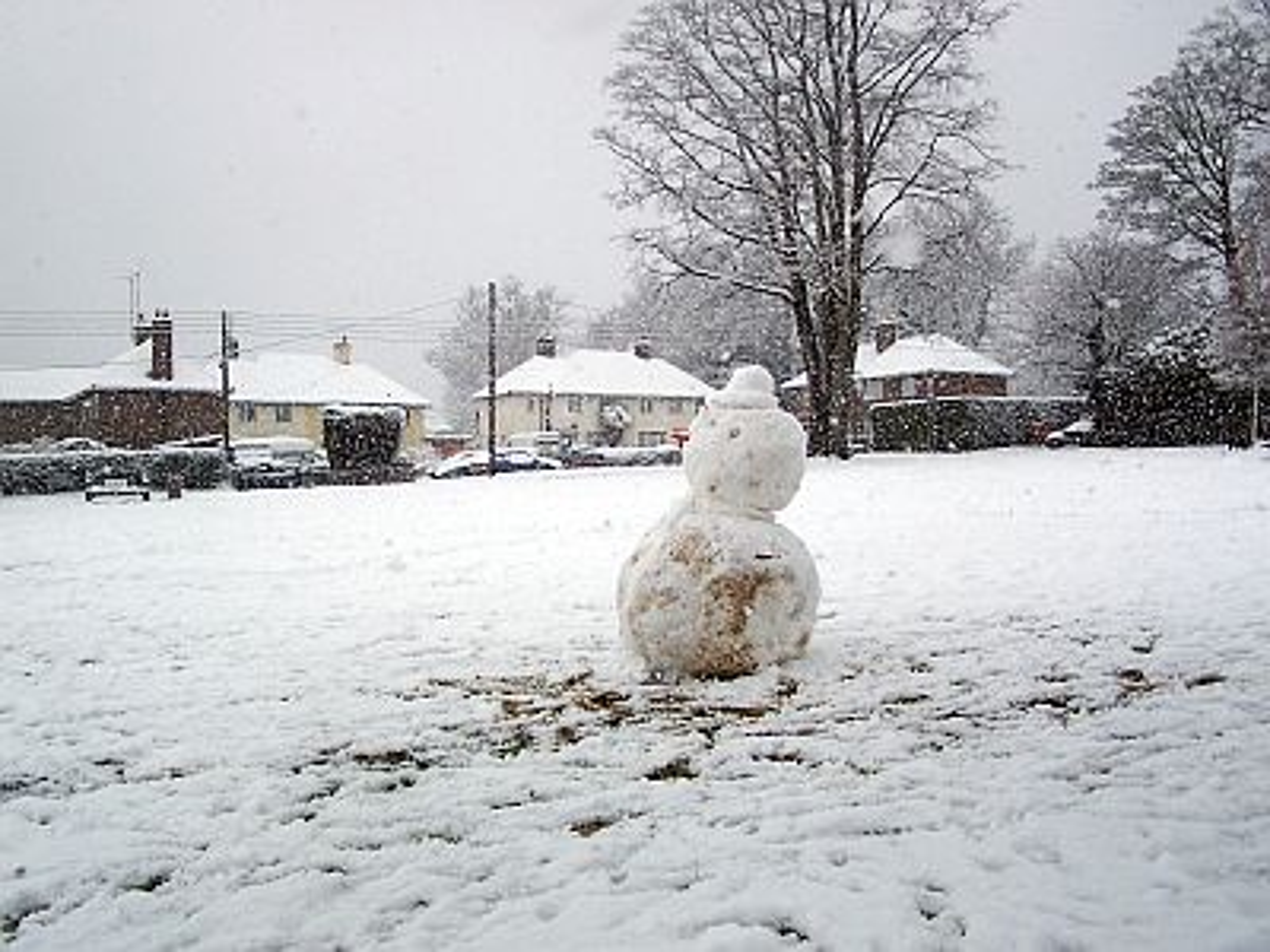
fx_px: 1468
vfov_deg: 36.0
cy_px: 476
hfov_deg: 46.8
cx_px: 635
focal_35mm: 40
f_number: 2.8
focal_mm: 6.7
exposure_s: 1/500
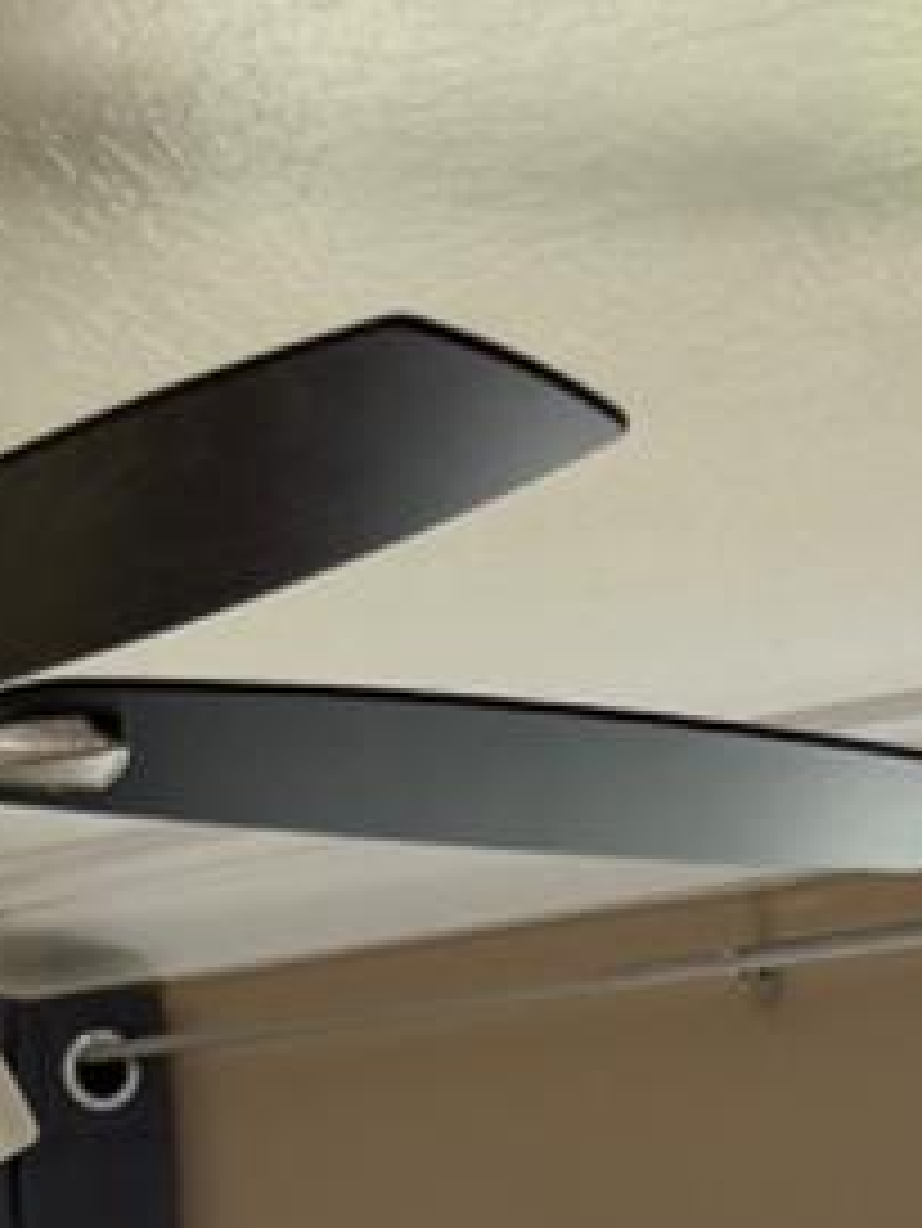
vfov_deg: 11.9
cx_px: 52
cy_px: 3003
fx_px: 4684
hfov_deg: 11.2
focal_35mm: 132
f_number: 1.78
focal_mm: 6.76
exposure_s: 1/273
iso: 80
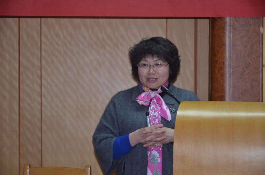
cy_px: 88
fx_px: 826
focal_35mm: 112
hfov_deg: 18.2
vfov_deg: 12.1
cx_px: 132
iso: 800
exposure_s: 1/60
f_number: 5.3
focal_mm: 75
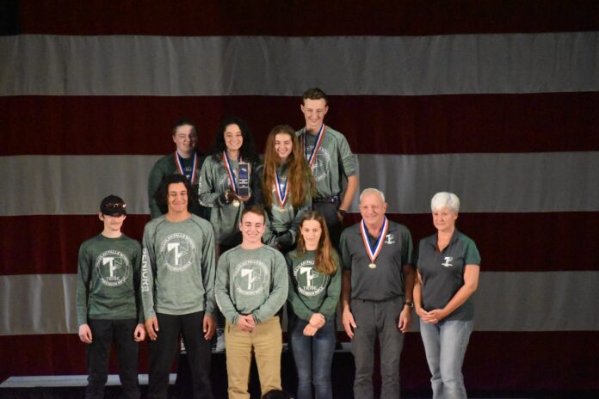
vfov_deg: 5.4
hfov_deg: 8.1
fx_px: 4243
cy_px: 200
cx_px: 300
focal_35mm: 255
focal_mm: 170
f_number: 5
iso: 12800
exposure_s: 1/320
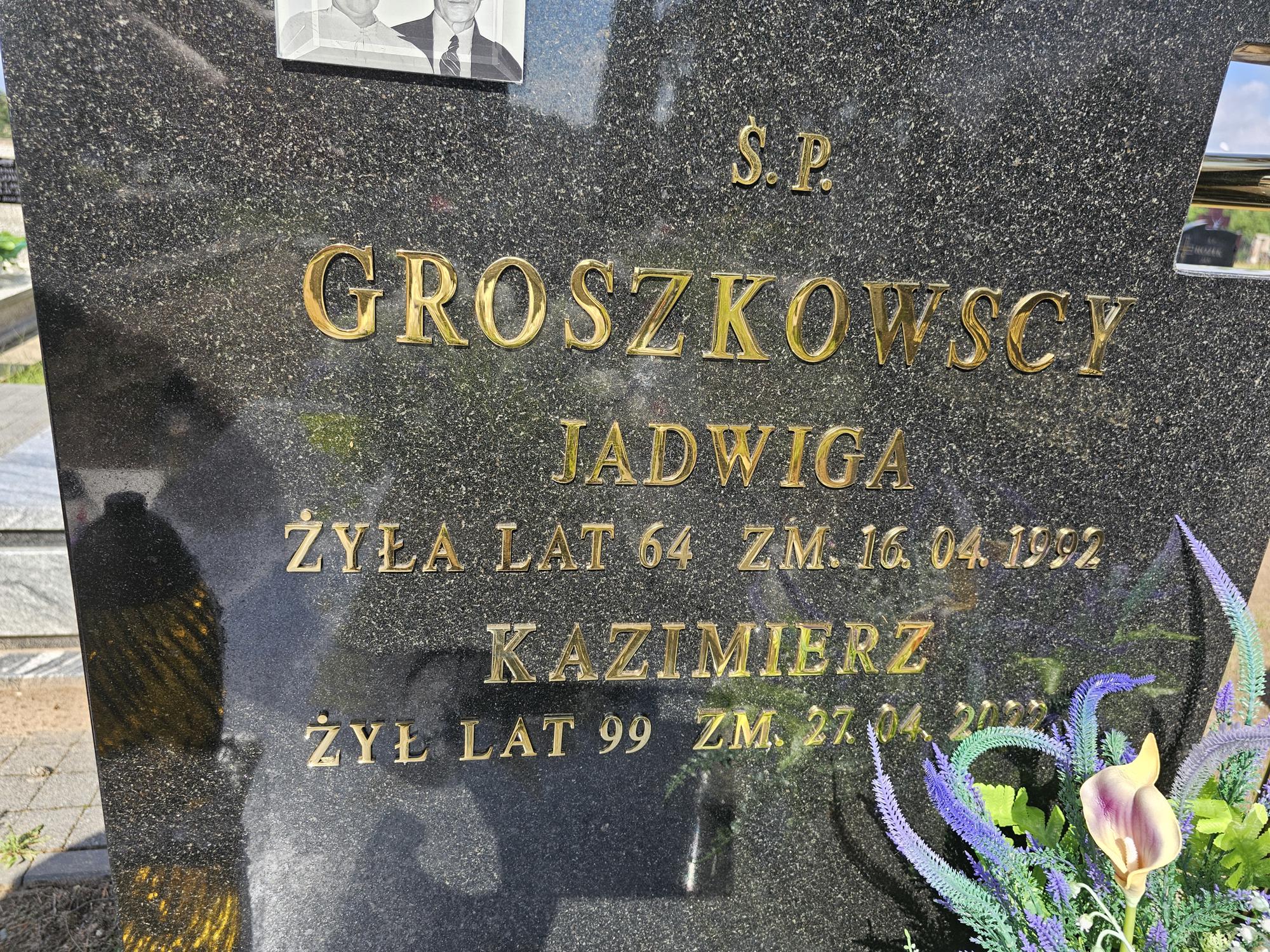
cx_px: 635
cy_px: 476
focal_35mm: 23
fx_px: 844
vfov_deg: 58.9
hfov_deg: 73.9
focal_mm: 6.3
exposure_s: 1/211
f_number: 1.7
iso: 10
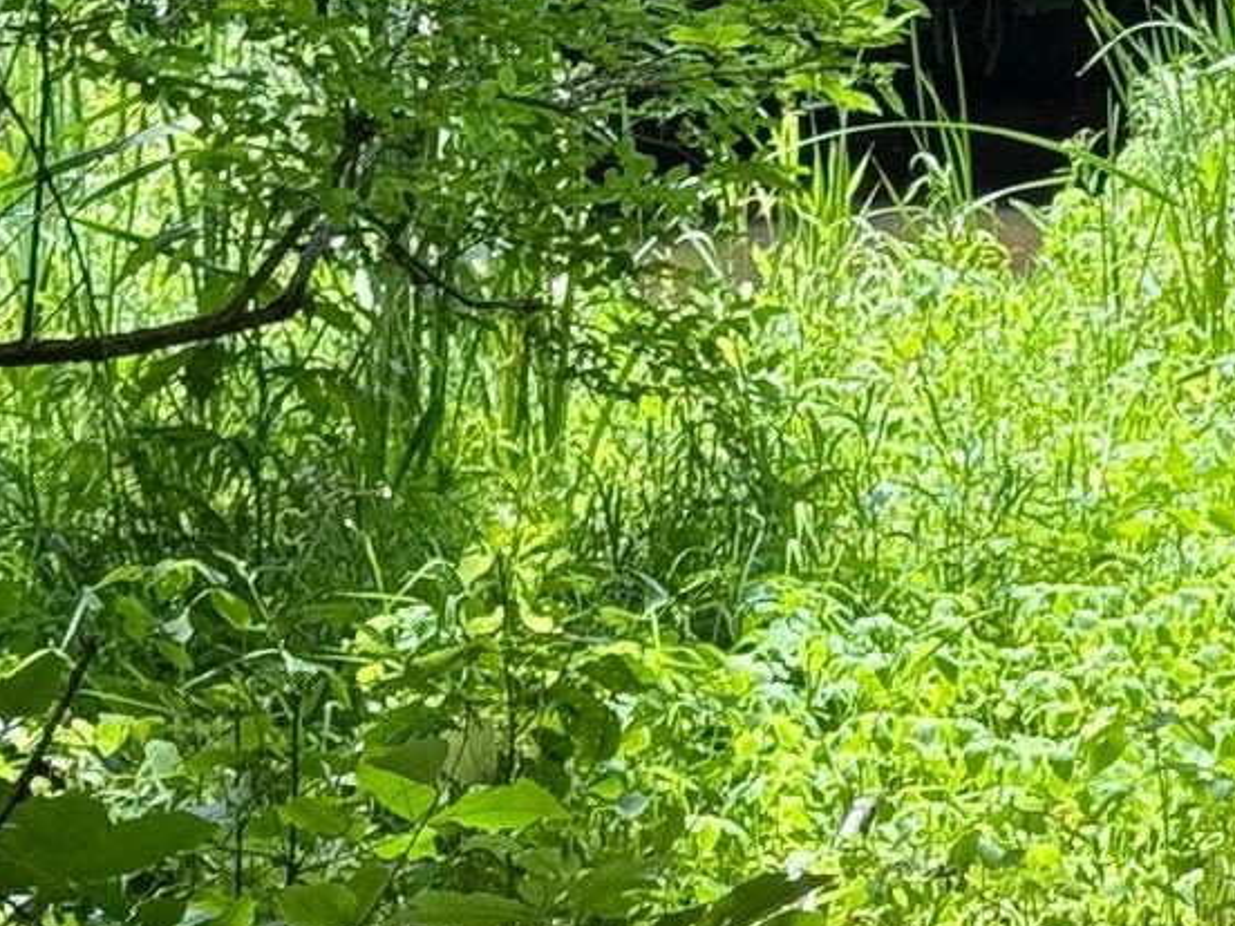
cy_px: -27
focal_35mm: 178
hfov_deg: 10.7
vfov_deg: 8.3
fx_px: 6351
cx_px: 1788
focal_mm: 6.76
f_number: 1.78
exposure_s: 1/574
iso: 64
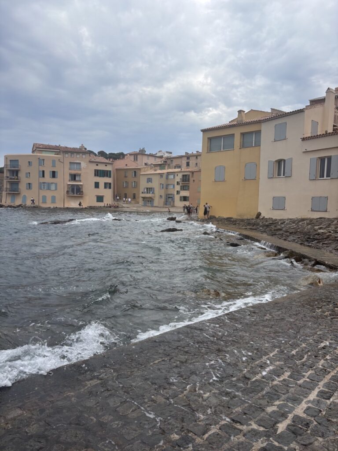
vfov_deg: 67.3
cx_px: 169
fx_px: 338
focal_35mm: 26
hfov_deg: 53.1
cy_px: 226
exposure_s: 1/1248
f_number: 1.6
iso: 50
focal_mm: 5.96
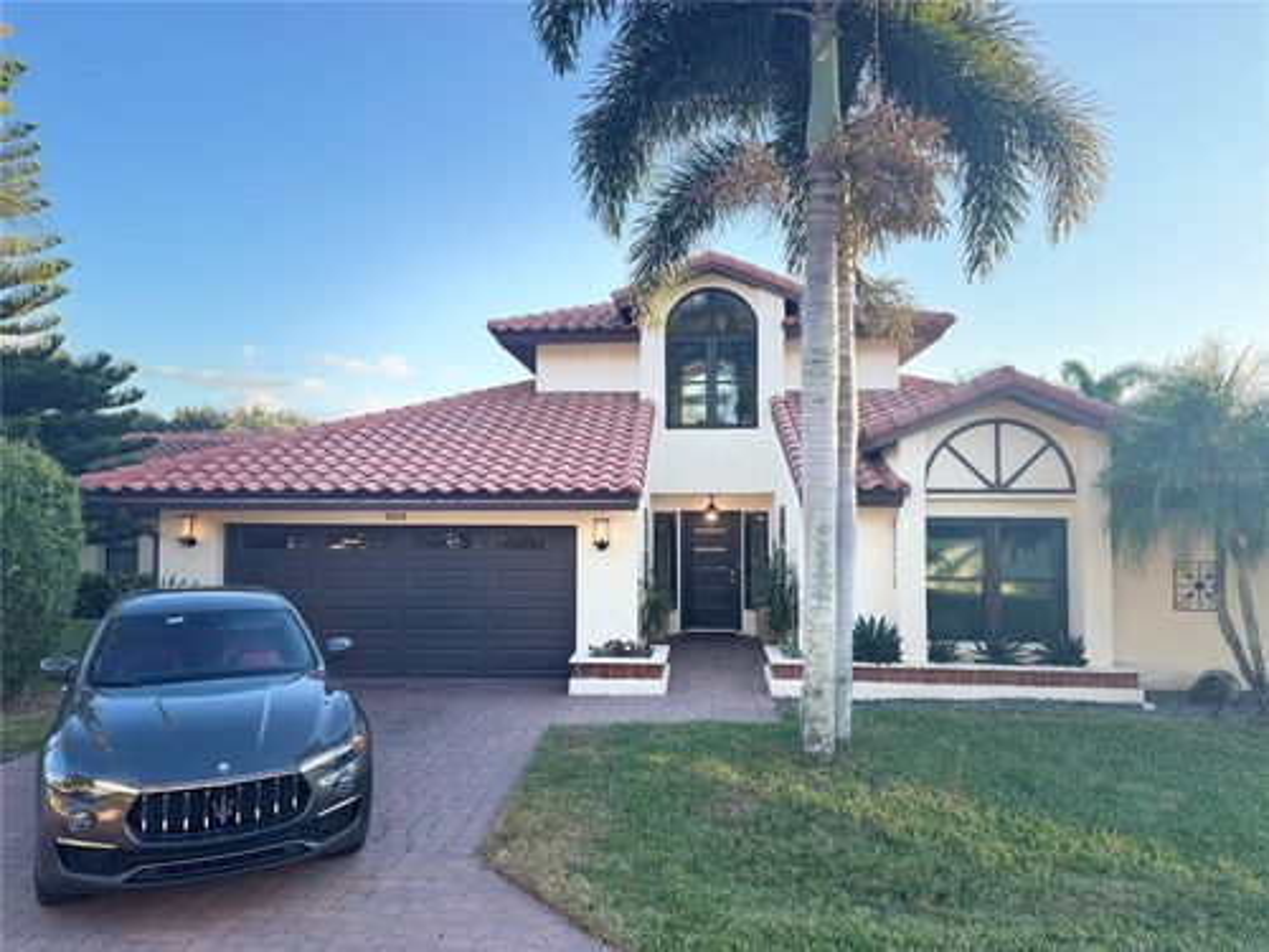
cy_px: 476
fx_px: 880
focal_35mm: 24
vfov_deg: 56.8
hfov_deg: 71.6
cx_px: 634
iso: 80
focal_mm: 6.76
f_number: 1.78
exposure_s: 1/678
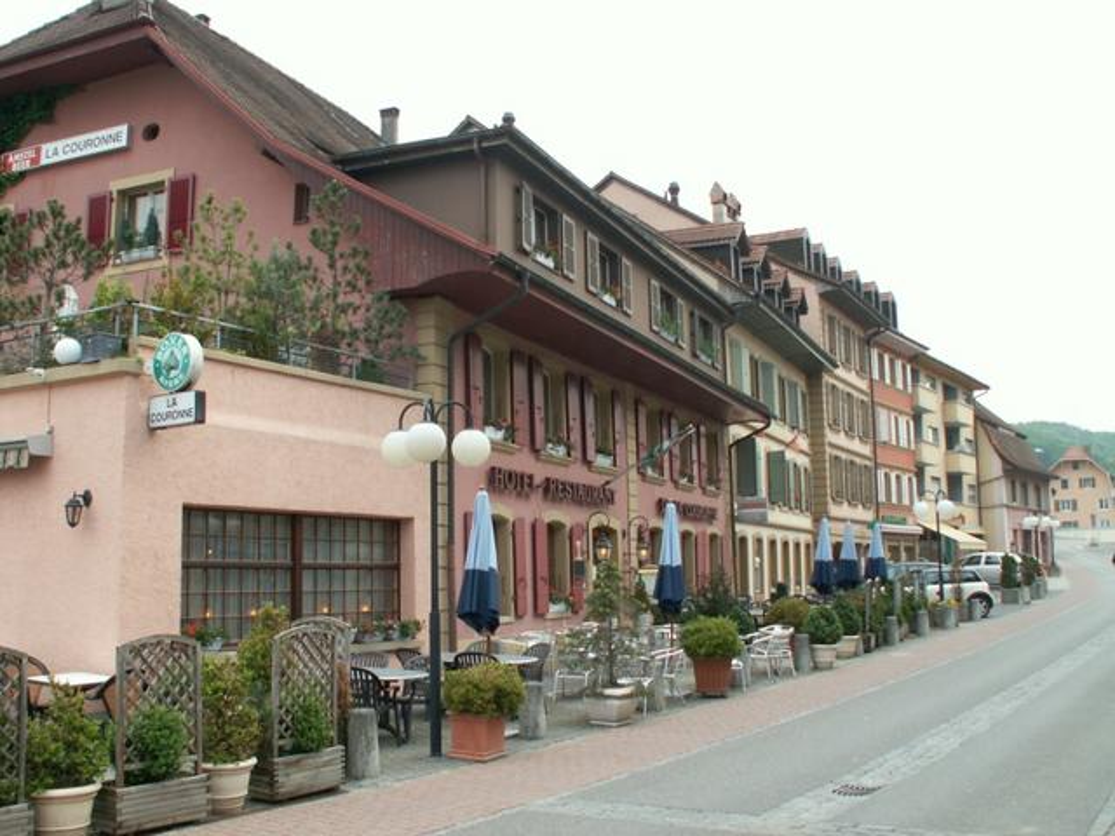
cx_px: 558
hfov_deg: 52.6
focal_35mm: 35
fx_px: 1127
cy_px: 418
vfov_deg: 40.7
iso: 50
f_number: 4
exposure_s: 1/80
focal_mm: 5.86
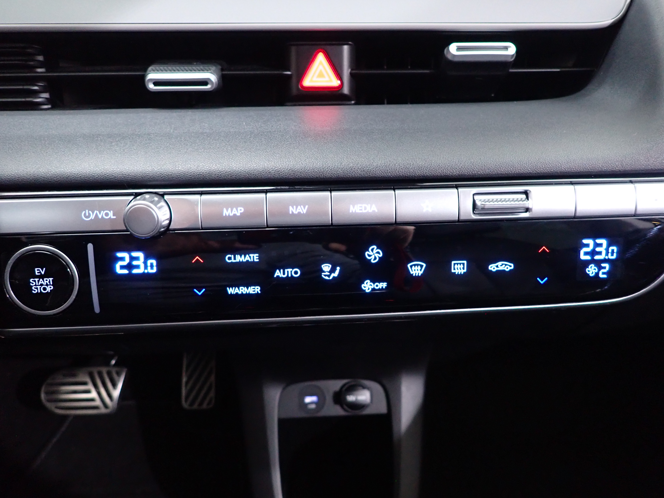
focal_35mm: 25
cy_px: 249
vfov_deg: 54.9
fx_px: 480
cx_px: 332
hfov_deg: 69.4
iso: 800
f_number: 2
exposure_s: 1/25
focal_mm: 4.5
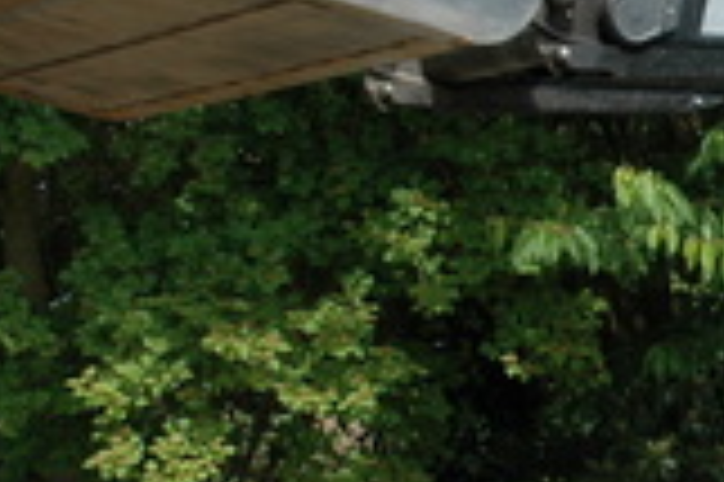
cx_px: 962
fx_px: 3051
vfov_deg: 9.0
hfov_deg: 13.0
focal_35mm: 152
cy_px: 347
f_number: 8
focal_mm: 27
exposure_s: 1/250
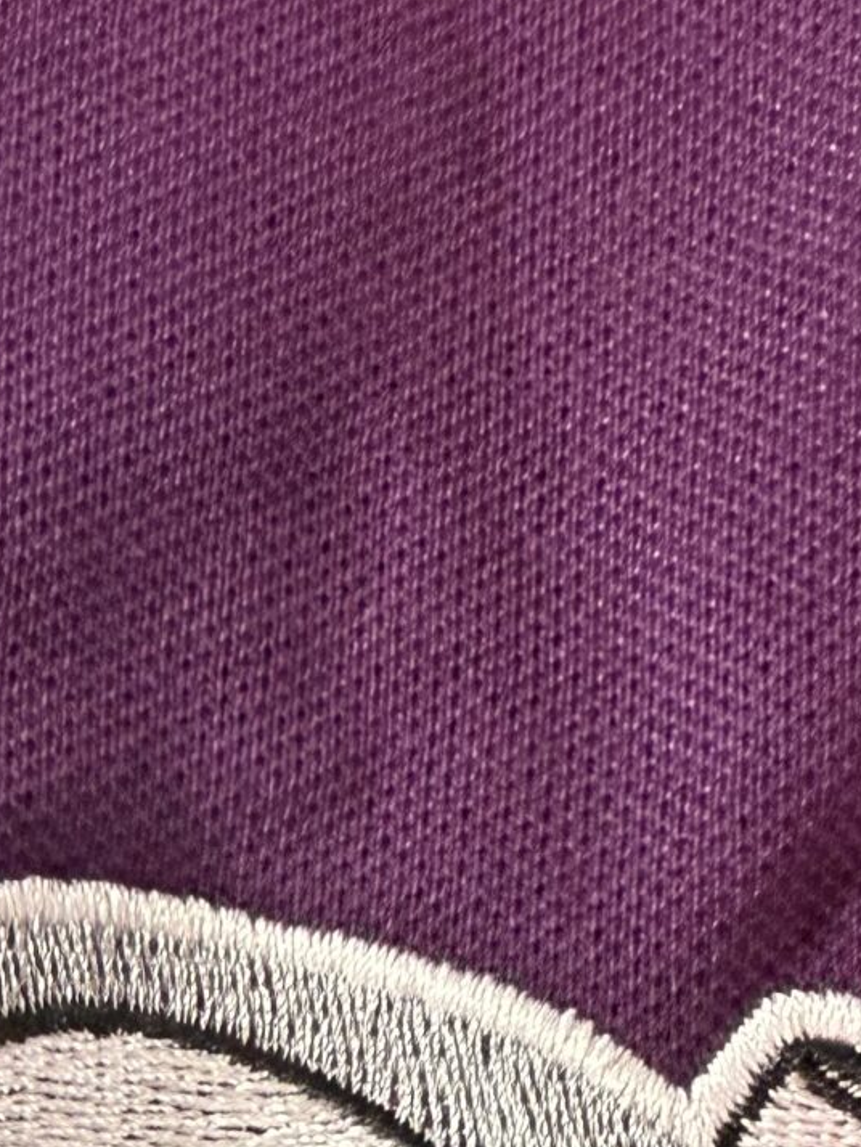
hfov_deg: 17.1
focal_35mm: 86
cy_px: 1717
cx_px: 185
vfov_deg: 19.8
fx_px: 2850
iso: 200
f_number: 2.2
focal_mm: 2.22
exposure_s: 1/50
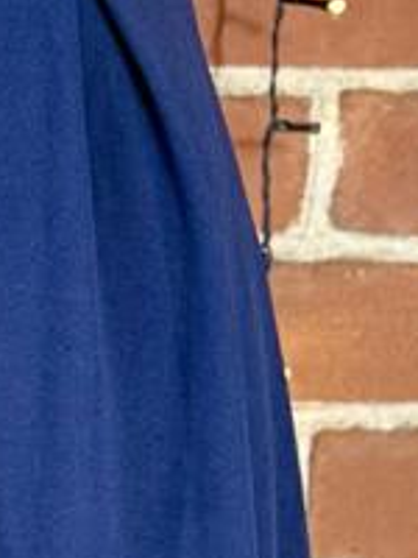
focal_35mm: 192
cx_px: -281
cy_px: 600
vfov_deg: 10.2
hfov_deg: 7.5
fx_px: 3091
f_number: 1.78
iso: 200
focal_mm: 6.76
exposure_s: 1/50
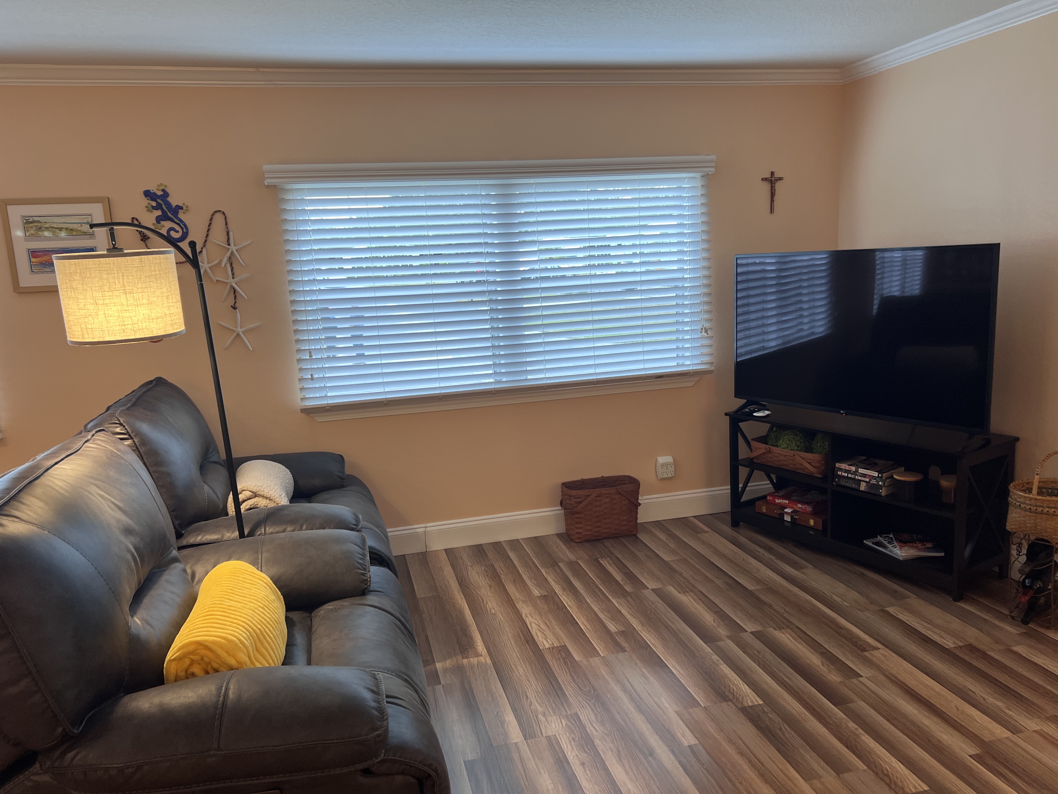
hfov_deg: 67.3
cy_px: 397
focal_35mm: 26
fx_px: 795
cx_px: 529
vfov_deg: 53.1
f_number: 1.5
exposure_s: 1/60
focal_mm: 5.7
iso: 80
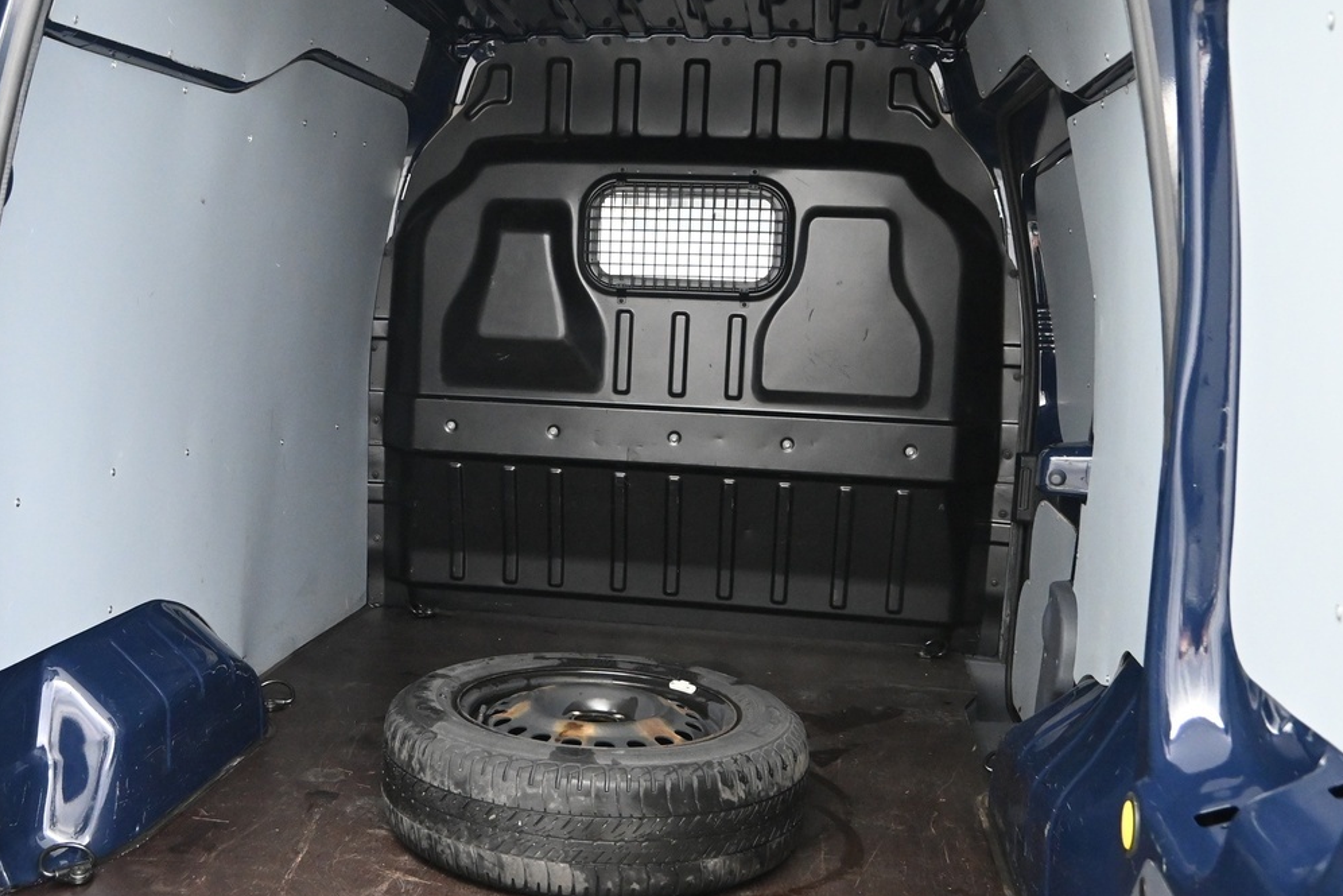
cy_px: 477
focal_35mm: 39
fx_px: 1455
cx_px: 525
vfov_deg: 34.2
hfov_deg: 49.2
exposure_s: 1/40
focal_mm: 16
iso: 3200
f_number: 3.5
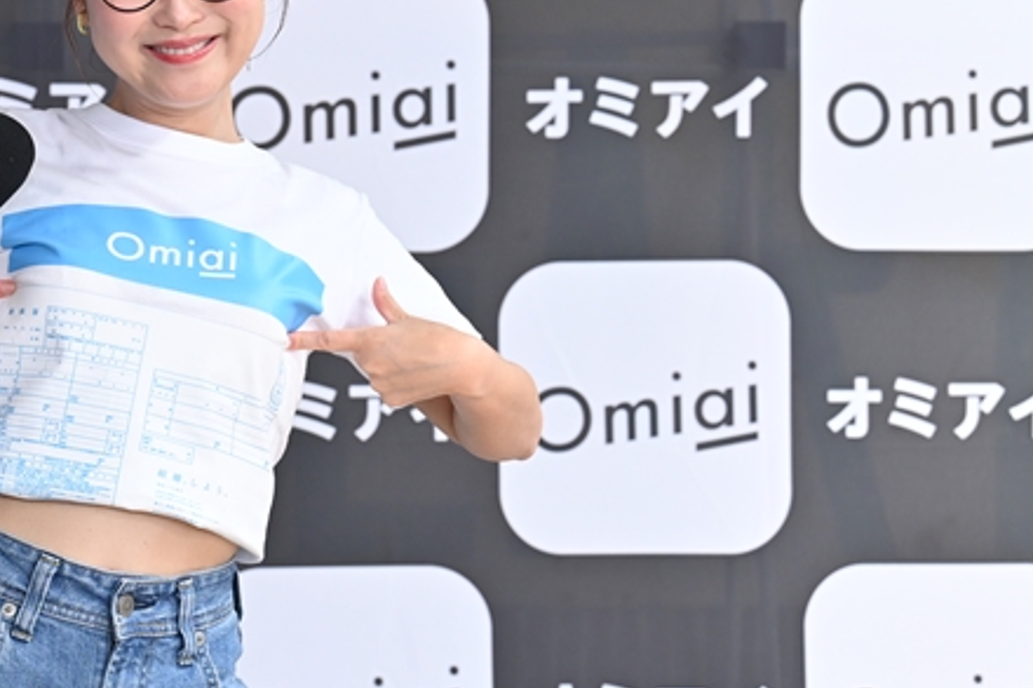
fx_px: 5995
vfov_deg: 6.6
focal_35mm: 209
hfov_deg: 9.8
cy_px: 218
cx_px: 183
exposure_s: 1/200
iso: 800
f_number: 5.6
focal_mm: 115
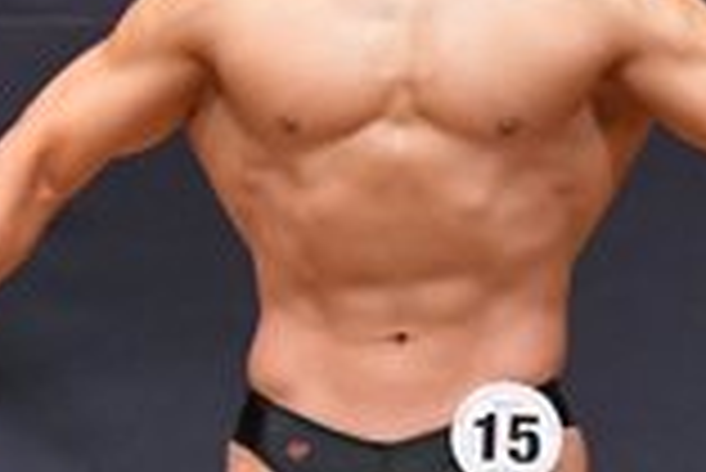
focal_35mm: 1330
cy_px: 414
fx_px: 26106
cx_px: -632
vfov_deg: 1.0
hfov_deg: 1.5
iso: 6400
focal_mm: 180
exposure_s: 1/400
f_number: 5.6
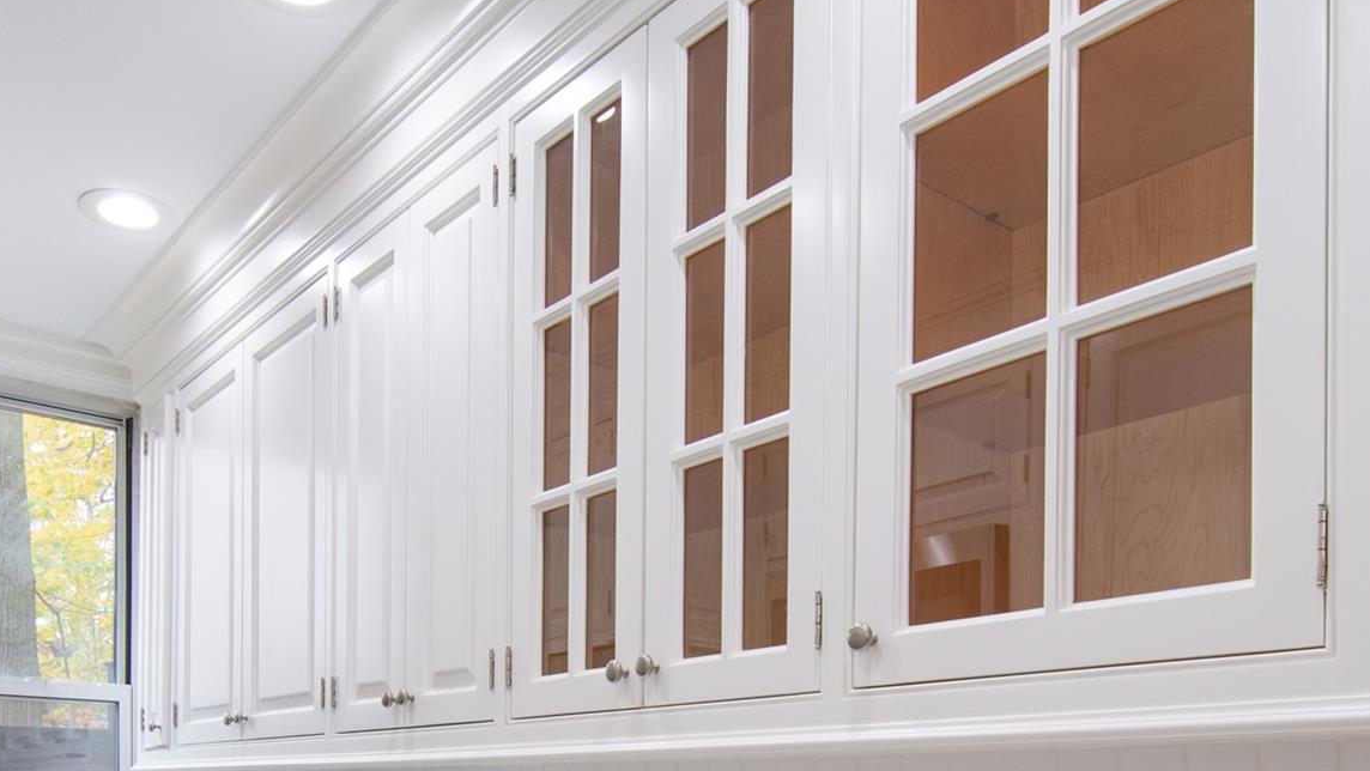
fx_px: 1124
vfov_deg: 33.9
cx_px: 602
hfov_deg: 62.5
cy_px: 804
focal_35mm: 31
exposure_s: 1/30
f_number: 8
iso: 640
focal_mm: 11
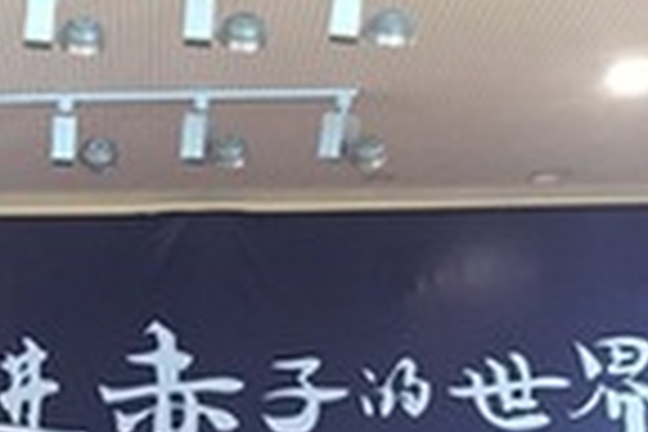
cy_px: 454
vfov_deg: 8.8
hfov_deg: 12.9
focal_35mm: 155
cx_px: -108
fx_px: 2790
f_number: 2.2
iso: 250
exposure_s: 1/20
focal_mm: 4.15
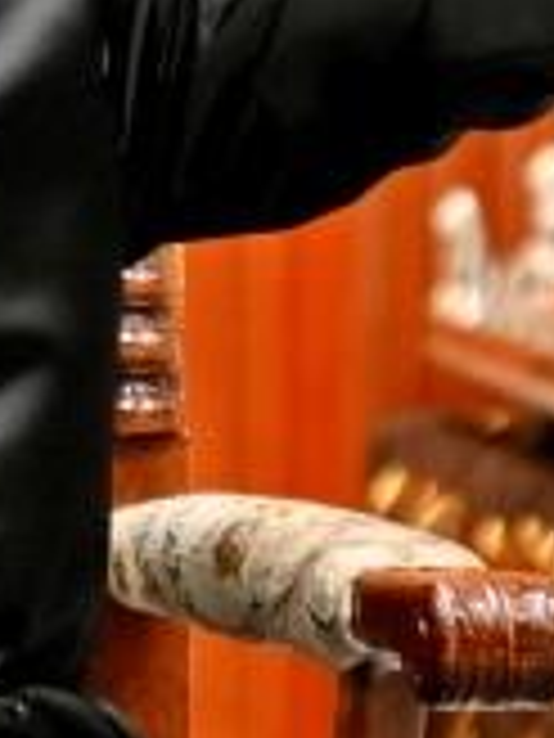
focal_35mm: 1803
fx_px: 38474
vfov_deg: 1.1
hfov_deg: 0.8
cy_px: -346
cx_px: -68
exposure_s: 1/200
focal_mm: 200
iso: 250
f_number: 2.8
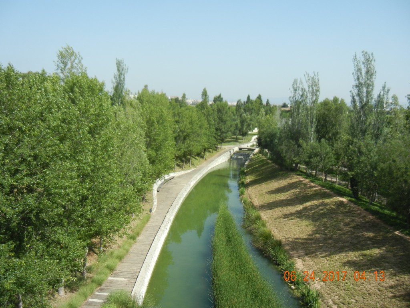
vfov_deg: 41.8
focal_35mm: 34
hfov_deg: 54.0
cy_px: 154
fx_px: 403
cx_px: 205
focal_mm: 6.2
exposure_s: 1/298
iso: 160
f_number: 7.2
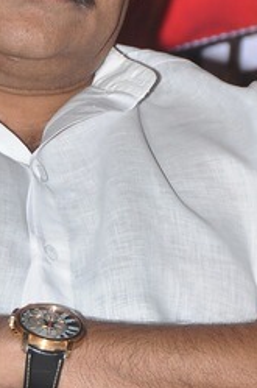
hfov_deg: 2.1
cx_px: 35
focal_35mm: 651
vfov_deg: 3.2
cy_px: 245
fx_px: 6996
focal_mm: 135
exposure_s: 1/125
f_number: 5.6
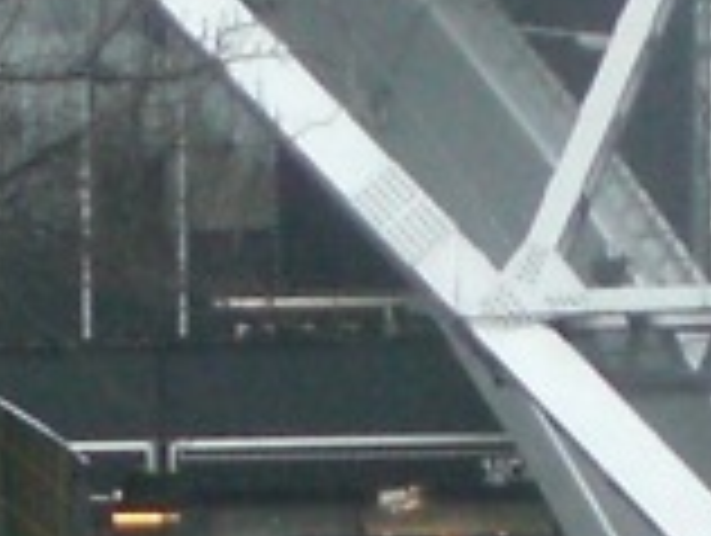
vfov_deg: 6.1
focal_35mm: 240
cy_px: 1058
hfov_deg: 8.2
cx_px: 333
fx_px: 4937
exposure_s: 1/100
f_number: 3.1
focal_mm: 6.3
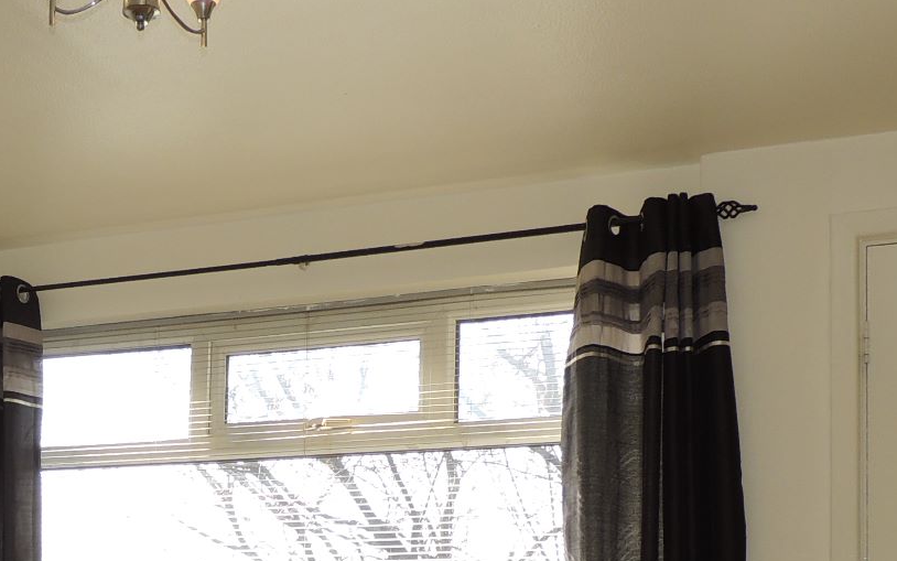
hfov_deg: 31.4
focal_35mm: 64
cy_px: 628
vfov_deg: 19.4
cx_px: 224
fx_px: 1565
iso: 100
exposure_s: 1/160
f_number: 3
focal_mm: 4.3
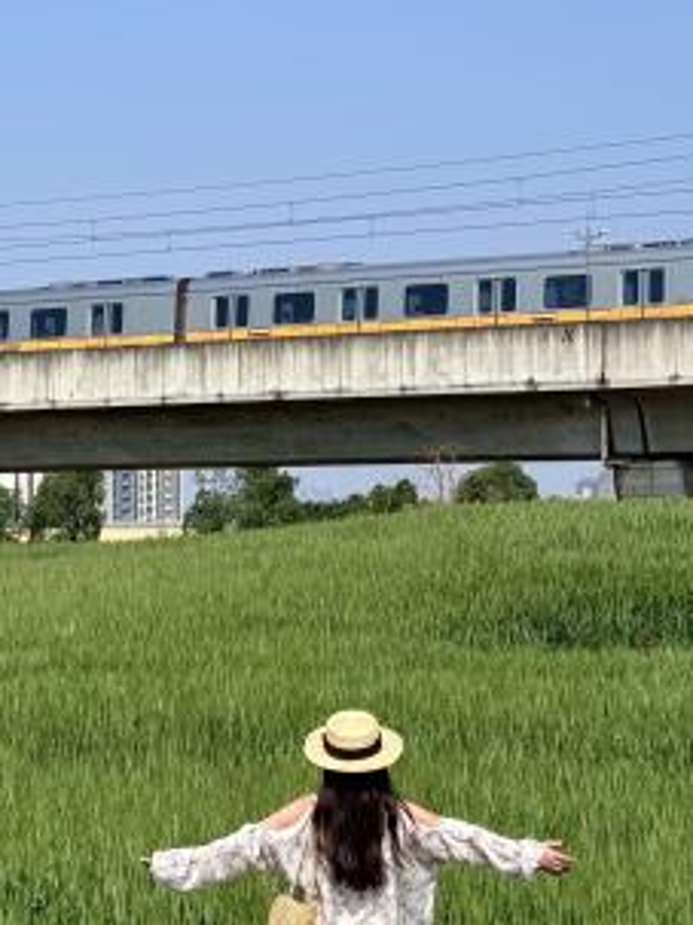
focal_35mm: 114
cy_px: 250
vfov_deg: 17.2
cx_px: 43
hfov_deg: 12.9
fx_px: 3045
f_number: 1.78
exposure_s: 1/4049
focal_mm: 6.86
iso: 64
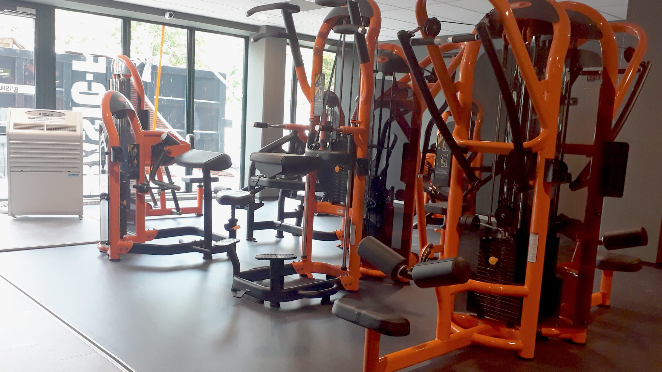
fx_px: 597
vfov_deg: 34.6
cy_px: 214
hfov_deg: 57.9
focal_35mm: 34
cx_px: 304
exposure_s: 1/33
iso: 80
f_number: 1.9
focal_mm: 3.6
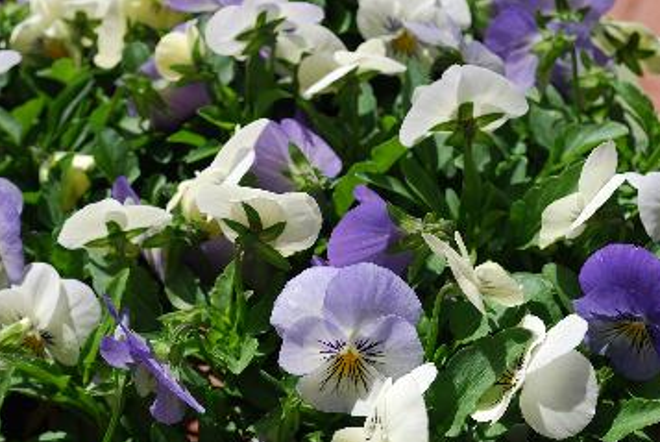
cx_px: 303
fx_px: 1358
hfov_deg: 27.3
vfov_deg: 18.5
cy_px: 246
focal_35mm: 74
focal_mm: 44
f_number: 8
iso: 100
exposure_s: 1/250
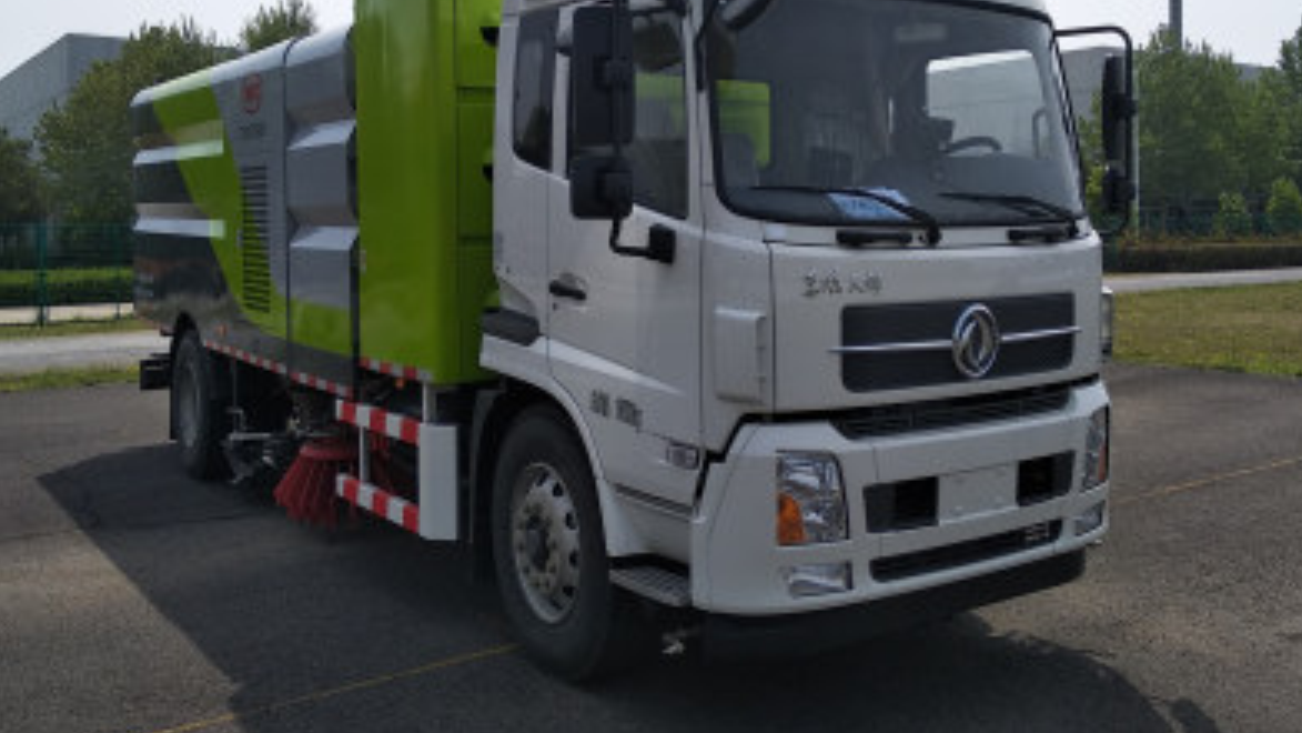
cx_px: 659
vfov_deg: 40.0
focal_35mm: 29
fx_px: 1001
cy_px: 287
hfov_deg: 66.1
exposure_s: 1/1513
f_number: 2.2
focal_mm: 3.81
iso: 100
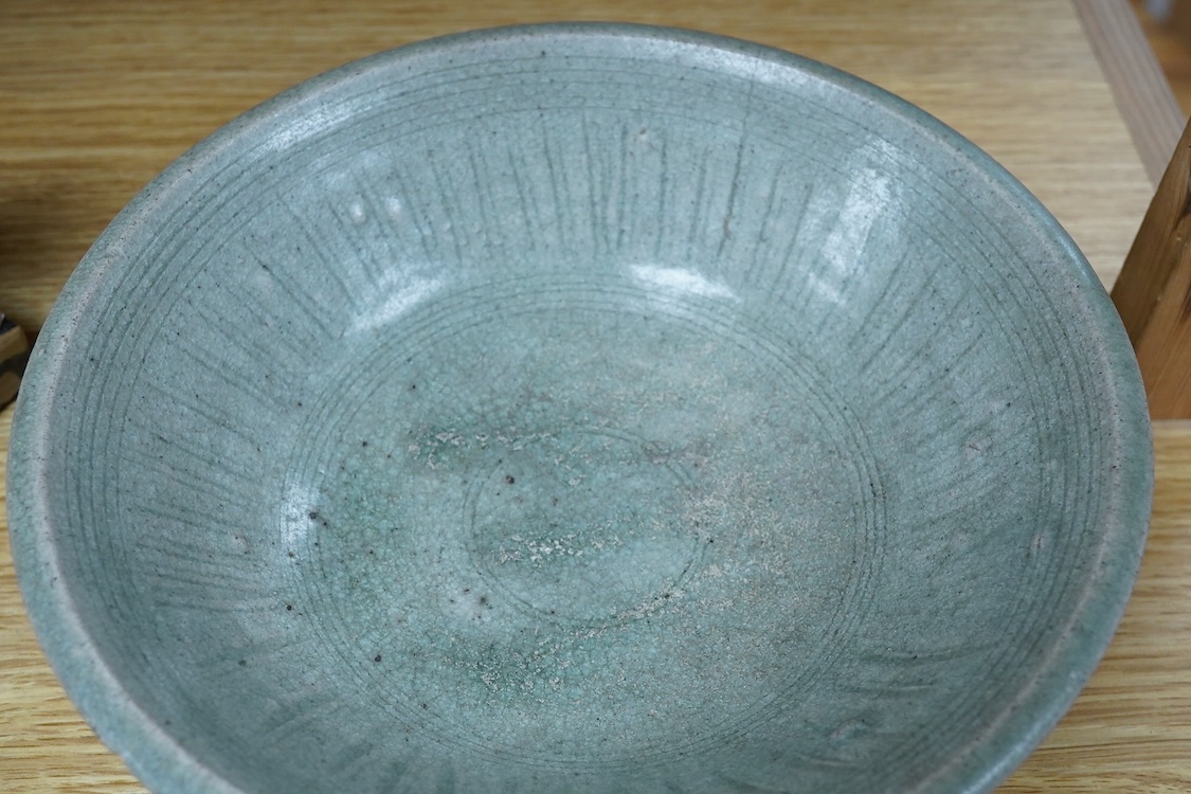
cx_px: 596
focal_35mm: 45
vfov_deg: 29.9
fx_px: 1489
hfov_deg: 43.6
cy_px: 397
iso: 2500
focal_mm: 30
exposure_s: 1/160
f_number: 10
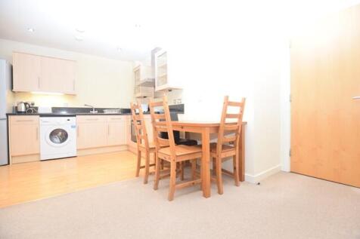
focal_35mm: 15
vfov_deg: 77.3
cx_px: 180
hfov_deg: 100.4
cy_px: 120
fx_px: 150
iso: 1000
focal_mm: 10
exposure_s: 1/60
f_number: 3.5
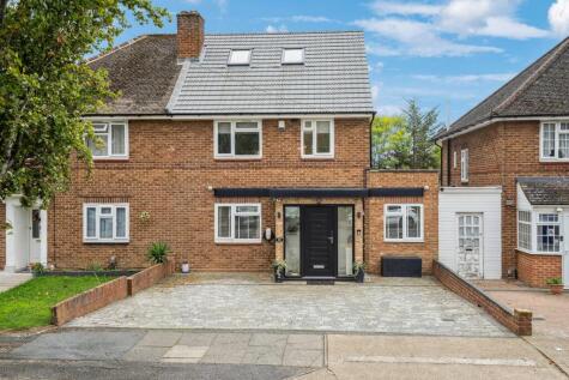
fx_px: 553
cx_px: 284
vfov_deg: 37.9
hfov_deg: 54.4
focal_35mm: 35
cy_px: 190
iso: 500
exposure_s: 1/250
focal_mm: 35
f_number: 5.6
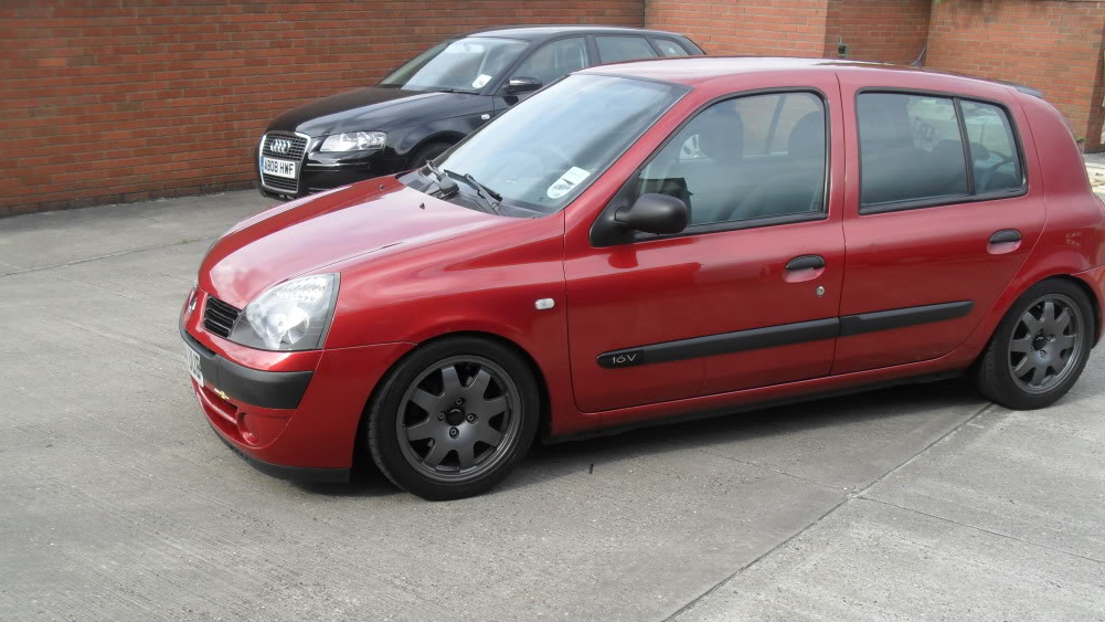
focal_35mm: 39
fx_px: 1143
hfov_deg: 51.6
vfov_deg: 30.3
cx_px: 542
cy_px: 387
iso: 100
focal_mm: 6.3
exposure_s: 1/350
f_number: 3.2
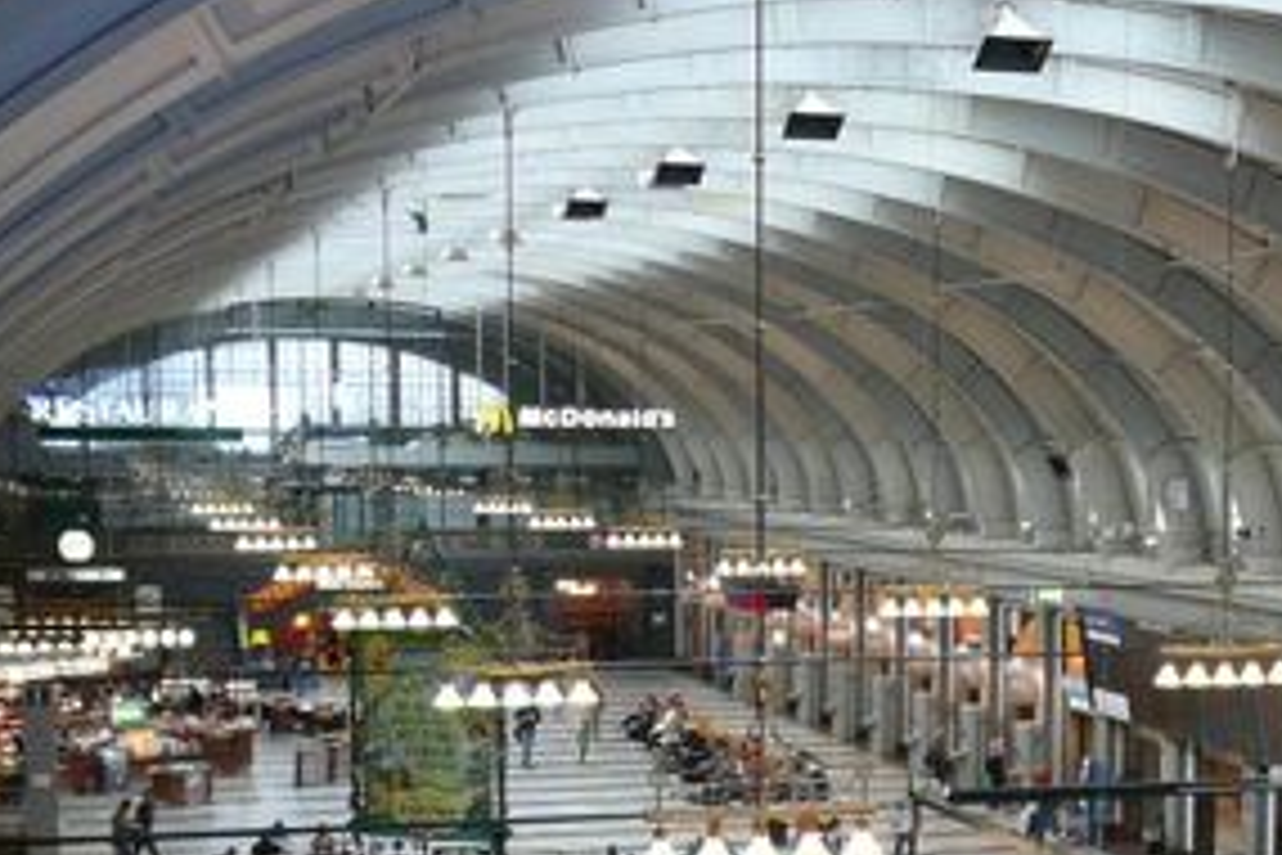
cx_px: 1291
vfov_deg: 17.6
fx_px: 2706
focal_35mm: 76
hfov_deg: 25.3
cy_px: 817
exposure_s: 1/20
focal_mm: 4.6
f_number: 2.8
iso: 100
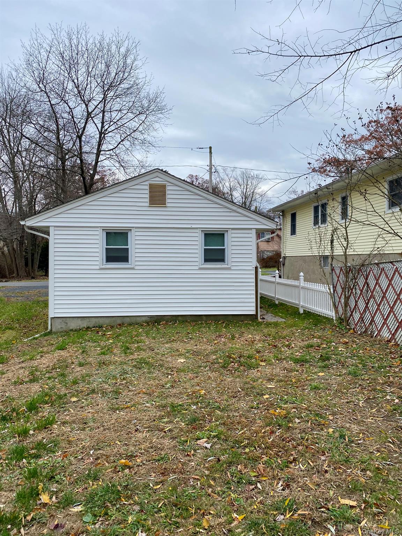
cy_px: 268
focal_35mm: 26
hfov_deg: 53.1
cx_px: 201
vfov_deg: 67.3
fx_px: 403
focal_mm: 4.25
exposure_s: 1/1193
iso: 32
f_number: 1.8
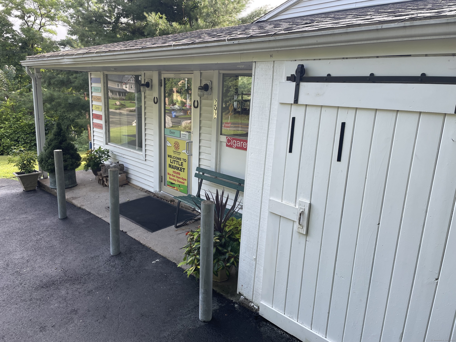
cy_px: 171
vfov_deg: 53.1
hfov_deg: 67.3
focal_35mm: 26
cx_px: 228
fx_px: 343
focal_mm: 4.2
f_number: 1.6
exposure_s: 1/291
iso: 32
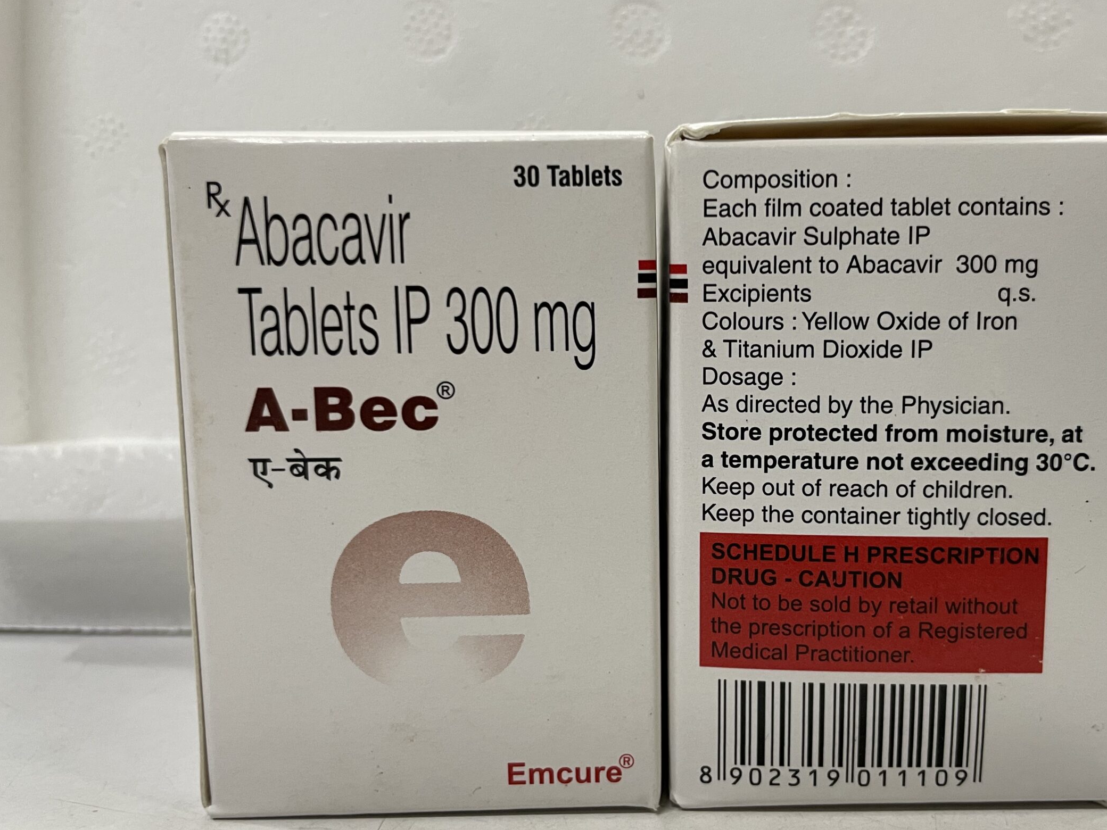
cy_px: 404
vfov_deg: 44.2
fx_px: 1023
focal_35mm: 32
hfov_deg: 56.5
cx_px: 654
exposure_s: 1/50
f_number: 1.6
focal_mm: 4.2
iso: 80
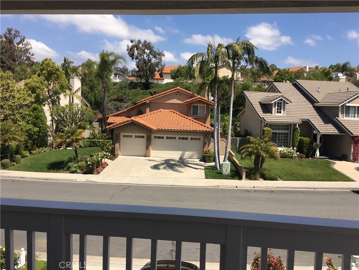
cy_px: 135
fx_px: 301
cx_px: 180
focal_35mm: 29
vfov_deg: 48.2
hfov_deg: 61.7
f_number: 2.2
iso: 25
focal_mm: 4.15
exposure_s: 1/1972
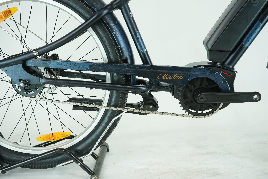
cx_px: 134
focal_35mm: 44
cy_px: 90
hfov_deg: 44.5
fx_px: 328
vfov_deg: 30.5
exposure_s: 1/200
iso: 1600
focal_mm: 44
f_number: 5.6
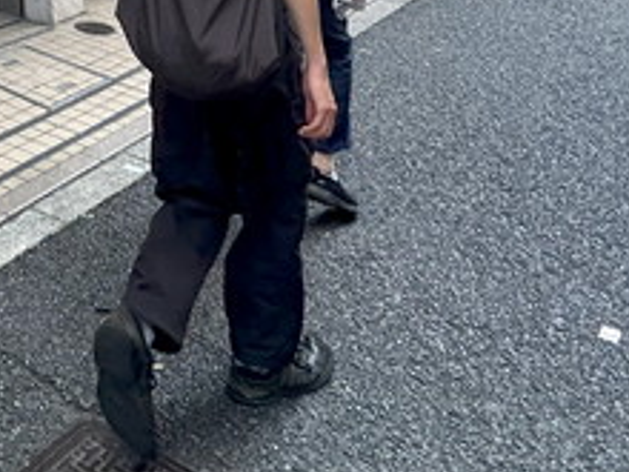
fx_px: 927
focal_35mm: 51
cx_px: -174
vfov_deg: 21.4
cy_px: -323
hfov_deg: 30.3
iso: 40
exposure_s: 1/99
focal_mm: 2.22
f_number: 2.2
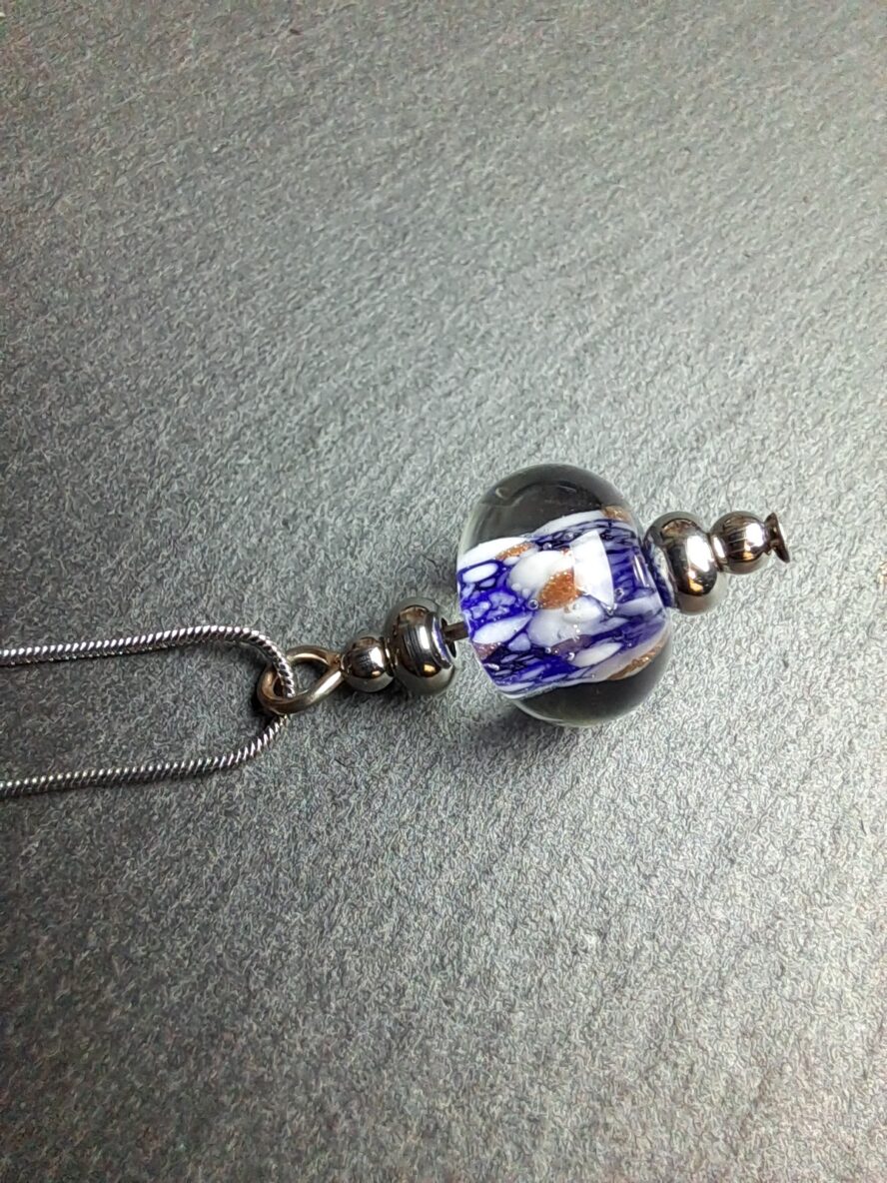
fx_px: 888
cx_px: 444
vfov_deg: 67.3
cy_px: 592
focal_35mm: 26
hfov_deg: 53.1
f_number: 2.4
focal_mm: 2.13
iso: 125
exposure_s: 1/33
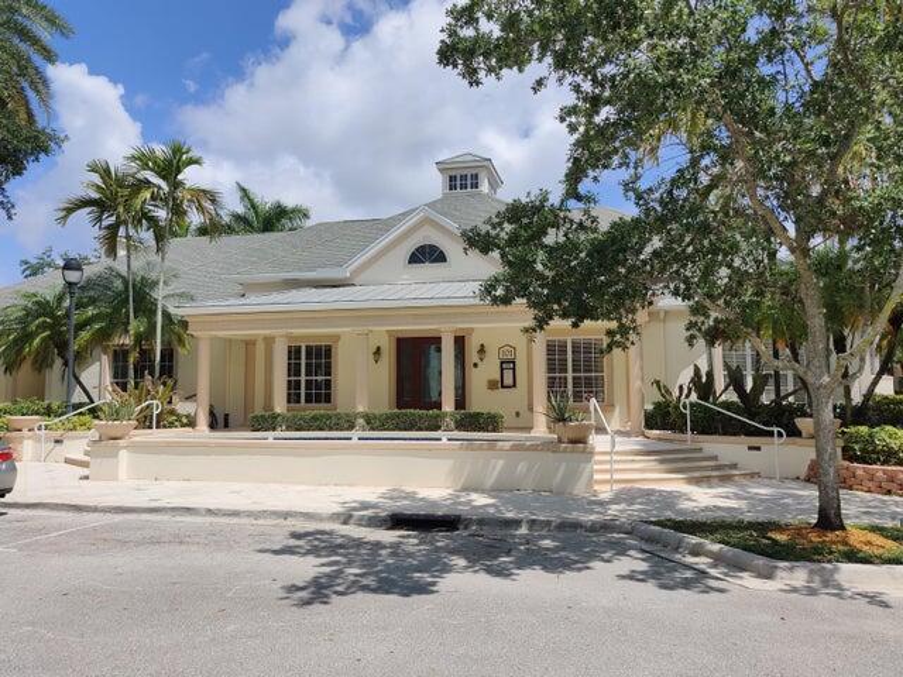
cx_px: 452
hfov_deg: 65.3
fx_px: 704
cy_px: 338
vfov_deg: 51.4
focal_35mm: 27
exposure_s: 1/3420
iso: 125
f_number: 1.65
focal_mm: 4.75
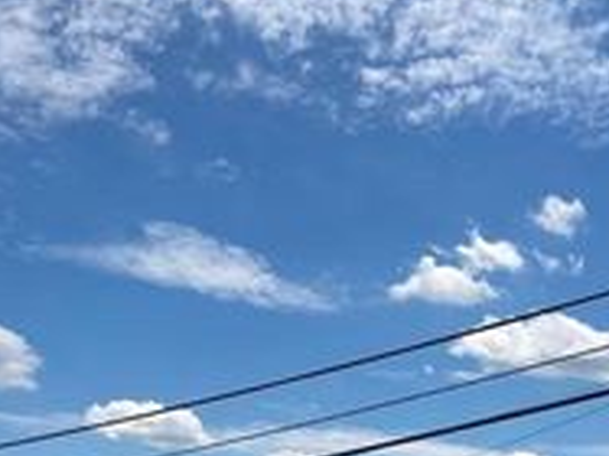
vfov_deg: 18.8
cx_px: 339
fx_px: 1319
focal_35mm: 75
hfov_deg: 26.0
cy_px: 513
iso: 20
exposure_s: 1/3472
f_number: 1.8
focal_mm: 3.99
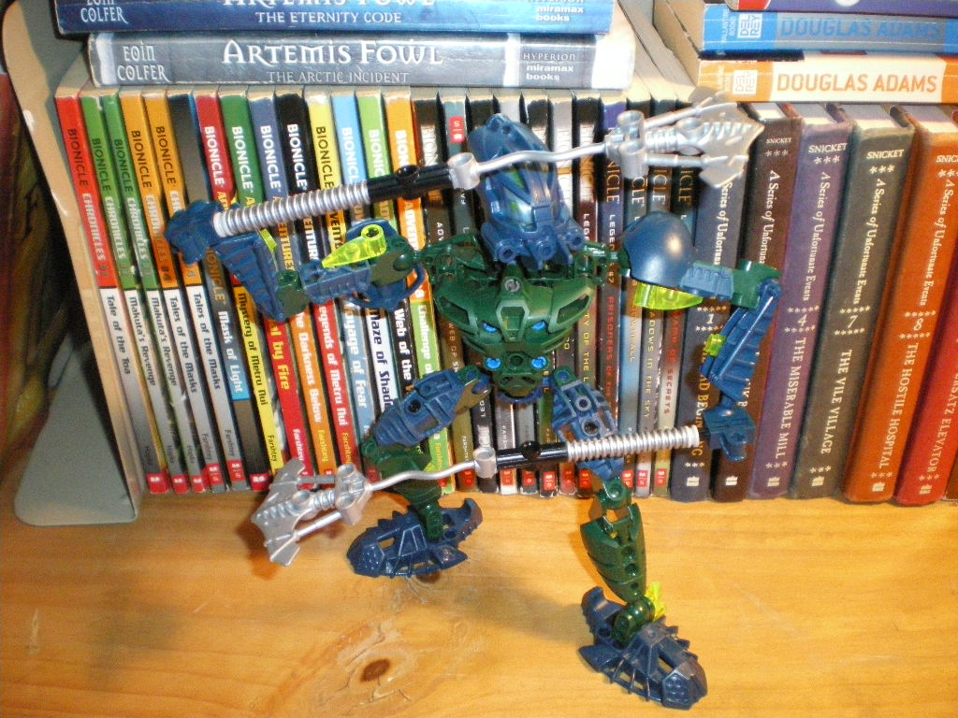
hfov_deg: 51.4
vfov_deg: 39.7
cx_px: 479
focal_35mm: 36
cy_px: 359
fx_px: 996
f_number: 3.1
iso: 640
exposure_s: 1/50
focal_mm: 6.3
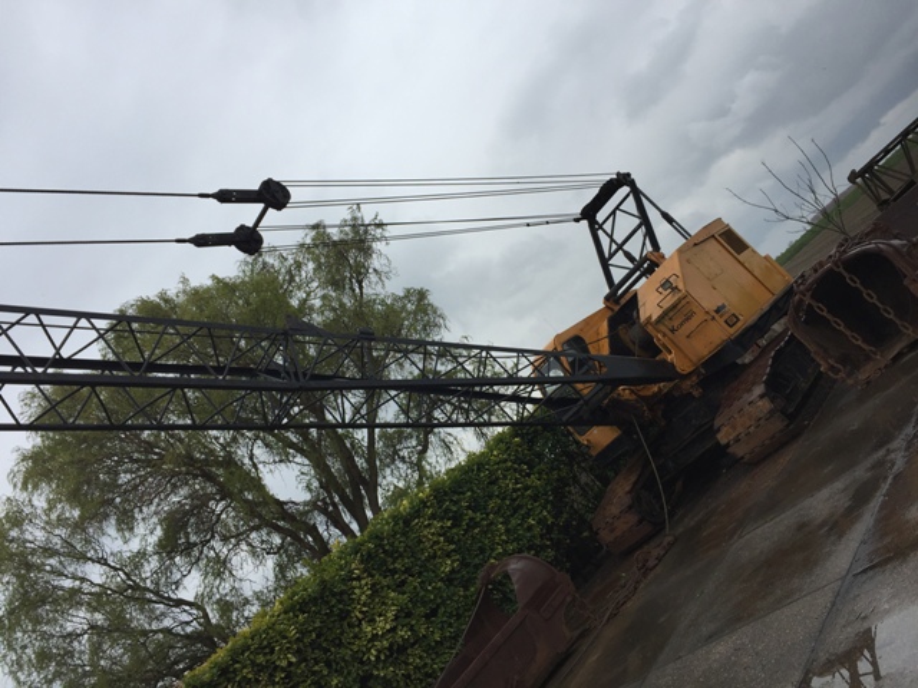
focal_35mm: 29
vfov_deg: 48.2
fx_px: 769
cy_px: 344
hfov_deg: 61.7
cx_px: 459
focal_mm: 4.15
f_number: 2.2
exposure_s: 1/2326
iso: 32
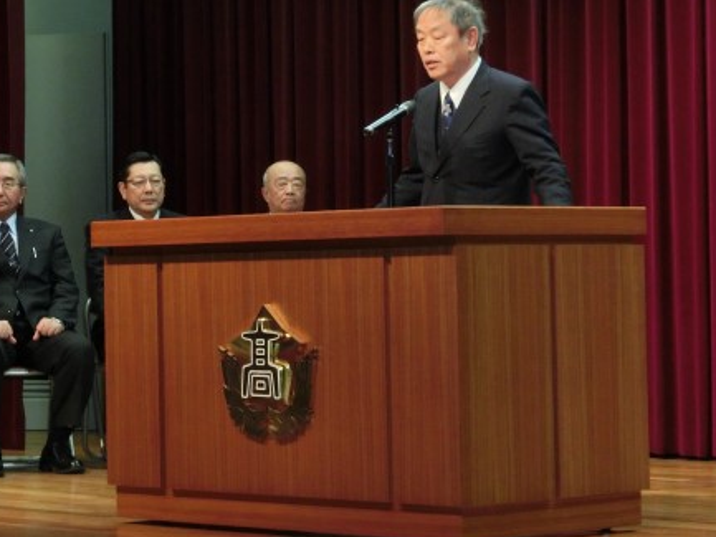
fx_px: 2814
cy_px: 183
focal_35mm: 136
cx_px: 213
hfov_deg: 14.5
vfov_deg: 10.9
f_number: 4.2
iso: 500
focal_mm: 16.3
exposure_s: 1/50
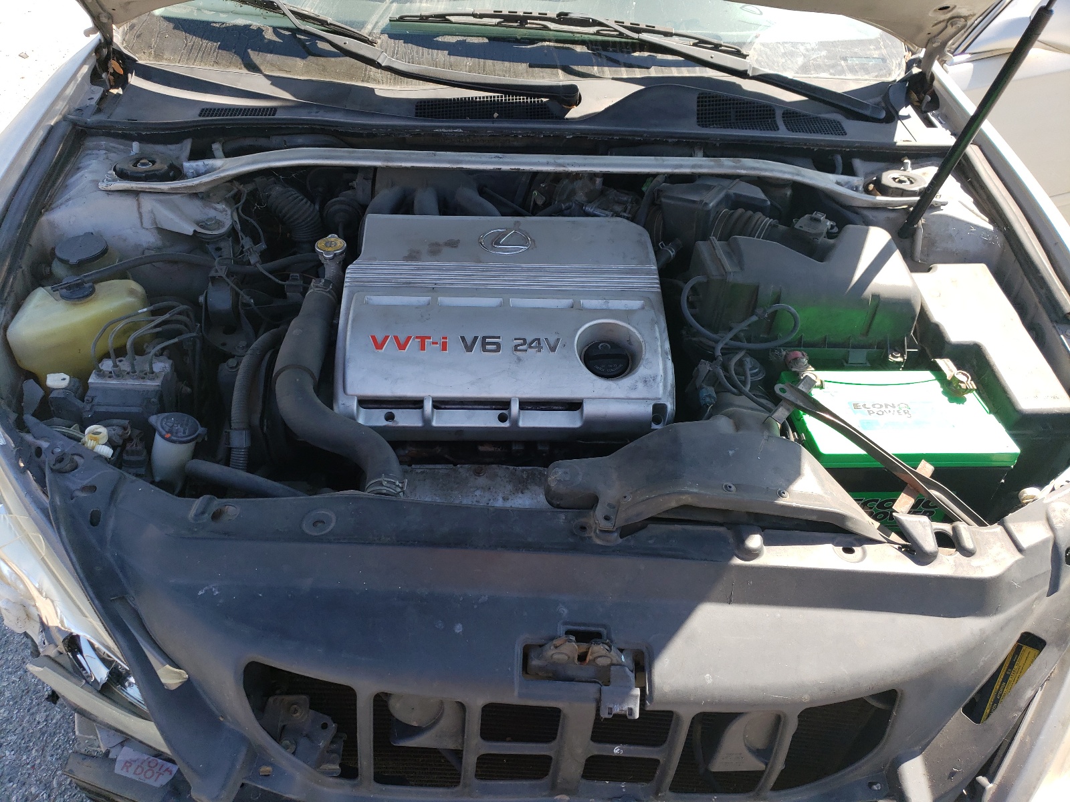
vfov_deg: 53.1
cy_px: 401
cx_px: 535
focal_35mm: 26
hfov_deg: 67.3
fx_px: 804
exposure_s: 1/714
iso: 50
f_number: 1.5
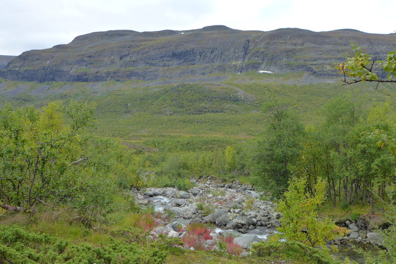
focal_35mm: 35
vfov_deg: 37.9
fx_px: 385
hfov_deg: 54.4
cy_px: 132
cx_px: 198
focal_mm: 6.9
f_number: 2.8
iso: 125
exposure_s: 1/320
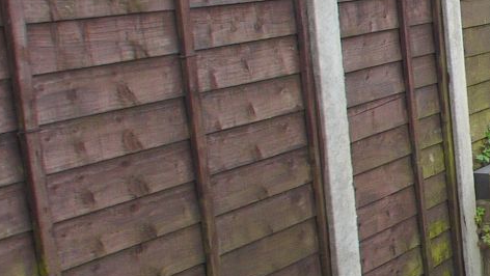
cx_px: 1037
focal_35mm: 85
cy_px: 100
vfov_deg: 14.2
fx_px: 1105
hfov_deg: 16.8
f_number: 5
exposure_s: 1/125
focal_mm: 9
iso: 100
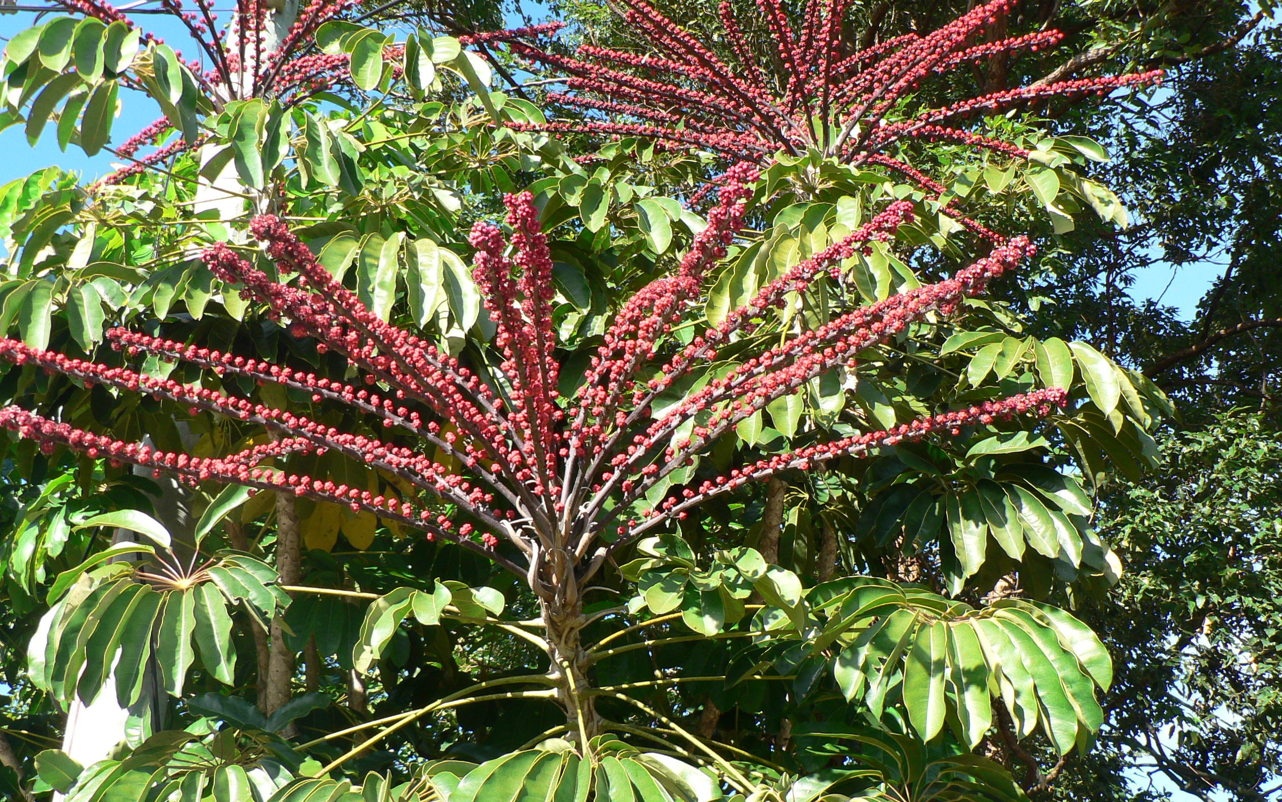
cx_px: 642
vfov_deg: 29.8
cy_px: 471
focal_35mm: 43
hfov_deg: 46.2
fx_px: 1502
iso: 80
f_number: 4
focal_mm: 6.6
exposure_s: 1/125
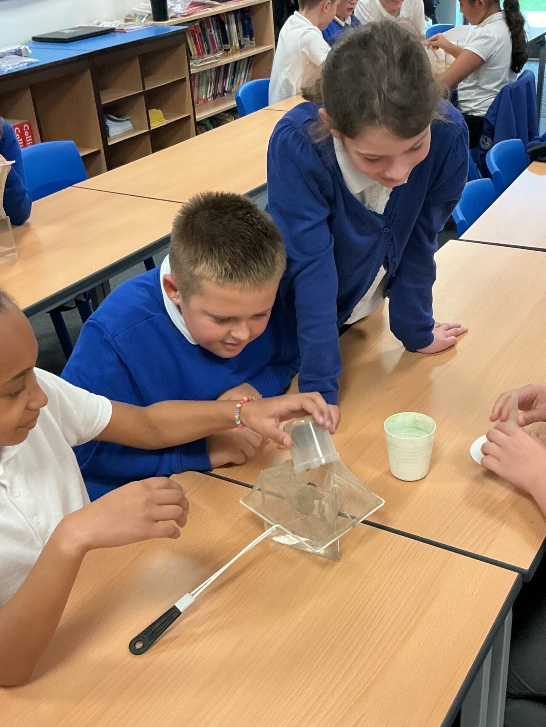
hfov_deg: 33.5
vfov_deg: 43.8
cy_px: 394
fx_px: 904
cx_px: 310
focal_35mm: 43
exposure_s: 1/60
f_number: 1.8
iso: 125
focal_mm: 3
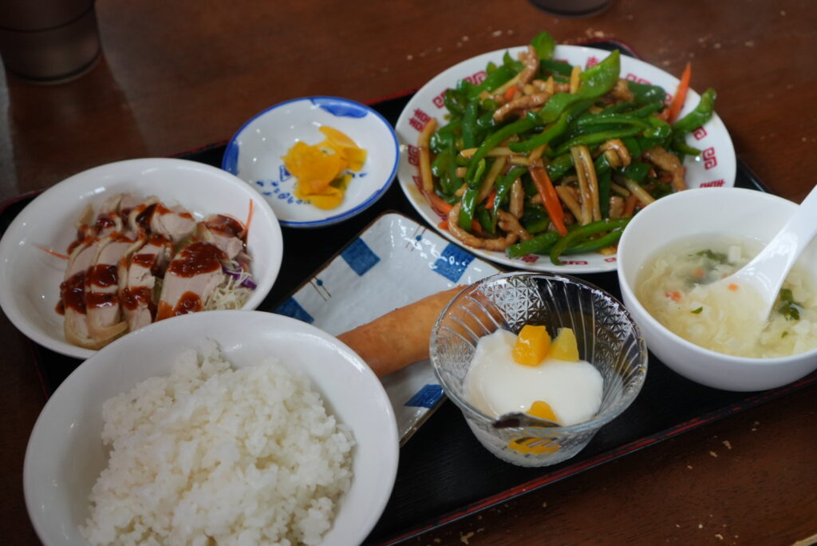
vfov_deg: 25.8
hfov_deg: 37.8
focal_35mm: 52
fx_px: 1192
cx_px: 408
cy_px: 273
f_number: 4.5
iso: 800
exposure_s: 1/80
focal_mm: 35
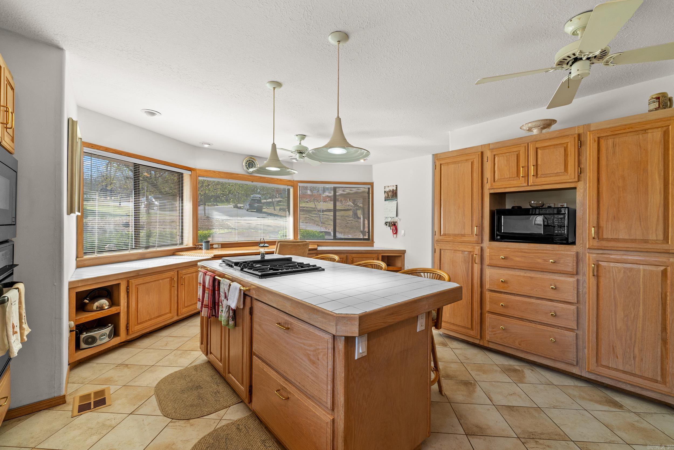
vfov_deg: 77.3
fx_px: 281
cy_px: 225
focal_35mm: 15
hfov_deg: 100.4
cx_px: 337
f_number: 9
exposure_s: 1/3
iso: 200
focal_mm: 10
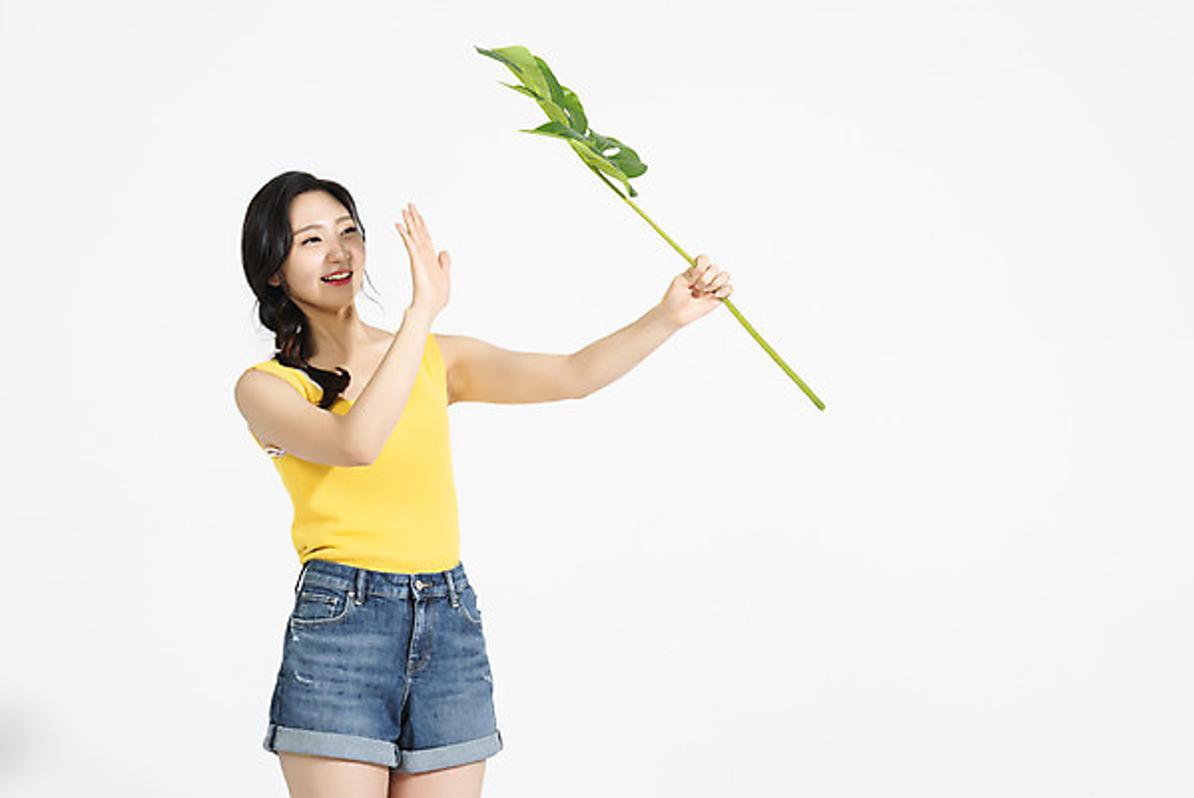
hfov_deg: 18.3
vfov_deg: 12.2
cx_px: 597
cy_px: 399
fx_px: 3716
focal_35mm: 112
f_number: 14
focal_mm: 112
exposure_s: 1/125
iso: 100
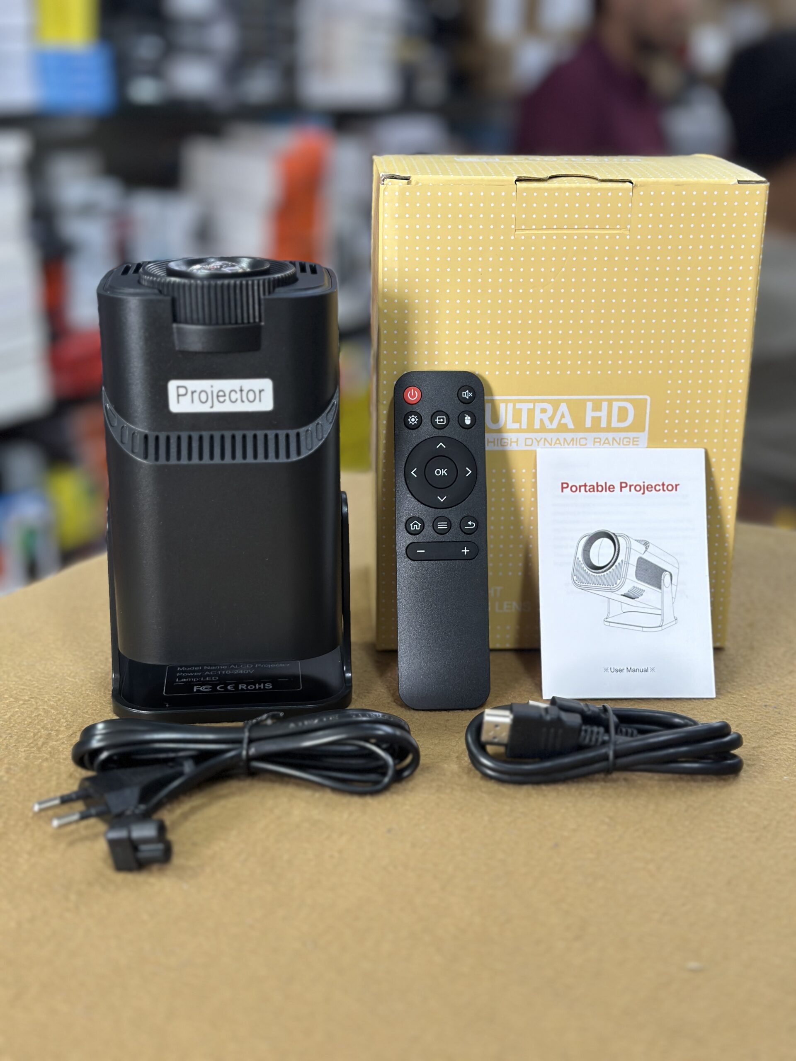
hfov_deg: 30.3
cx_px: 398
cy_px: 530
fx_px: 1472
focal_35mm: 48
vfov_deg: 39.7
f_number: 1.78
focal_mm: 6.86
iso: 100
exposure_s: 1/100
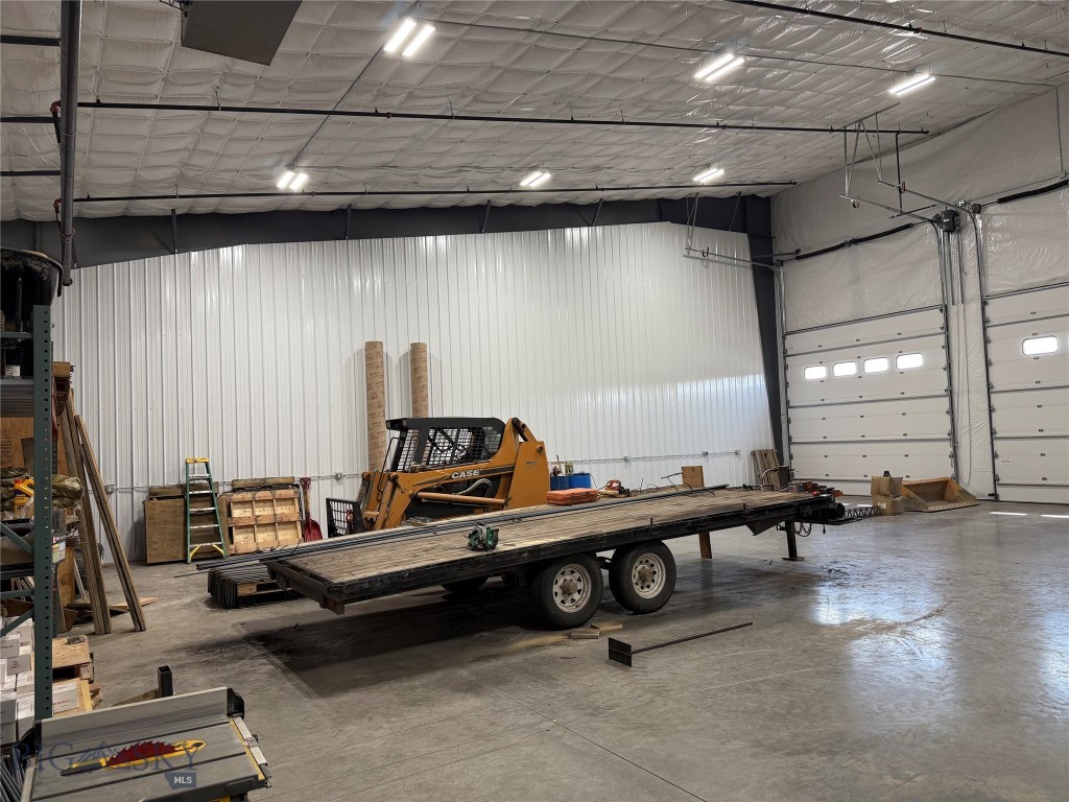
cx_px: 534
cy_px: 401
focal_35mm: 24
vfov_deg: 56.8
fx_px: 741
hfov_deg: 71.6
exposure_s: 1/153
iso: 125
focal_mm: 6.76
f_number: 1.78
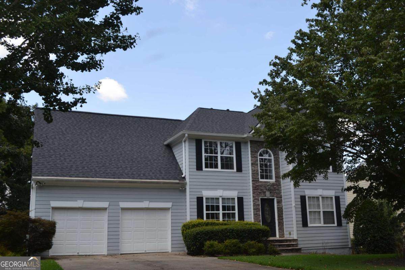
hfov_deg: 53.1
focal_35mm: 36
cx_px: 202
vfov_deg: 36.9
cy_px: 135
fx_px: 405
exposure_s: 1/200
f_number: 6.3
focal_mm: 24
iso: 100
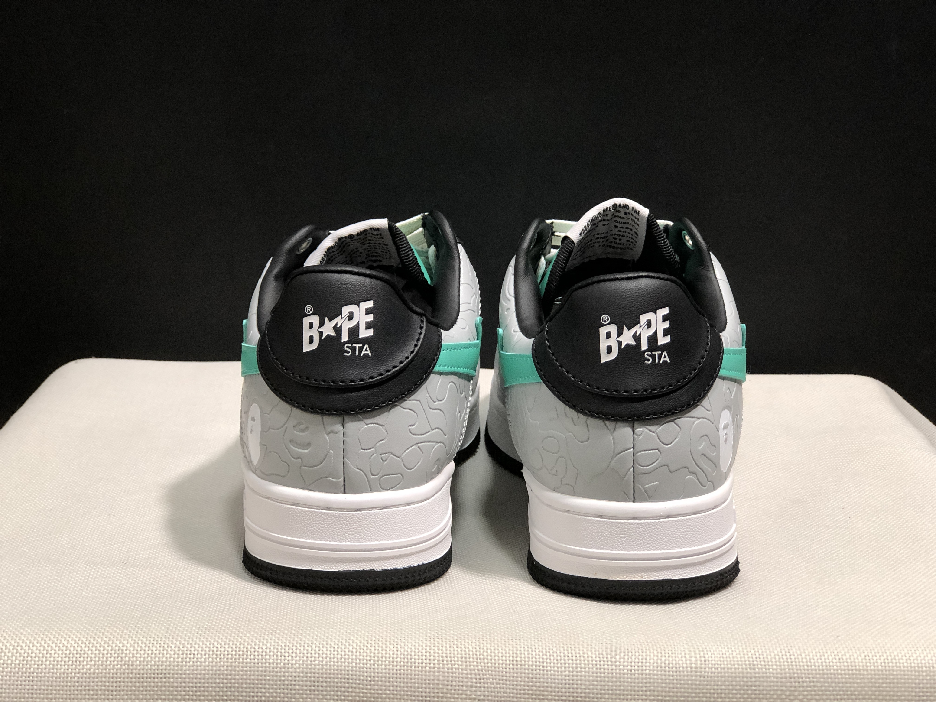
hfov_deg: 33.8
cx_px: 468
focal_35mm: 57
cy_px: 351
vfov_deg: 25.7
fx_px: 1541
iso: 100
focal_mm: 6.6
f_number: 2.8
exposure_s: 1/30
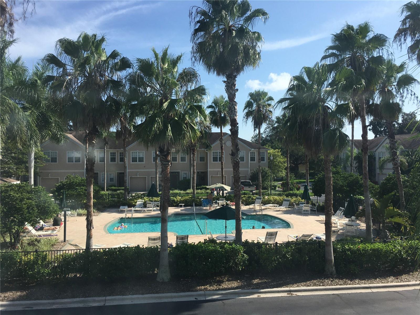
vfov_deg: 48.2
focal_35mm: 29
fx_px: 352
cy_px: 158
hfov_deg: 61.7
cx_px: 210
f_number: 2.2
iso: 25
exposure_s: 1/1451
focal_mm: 4.15
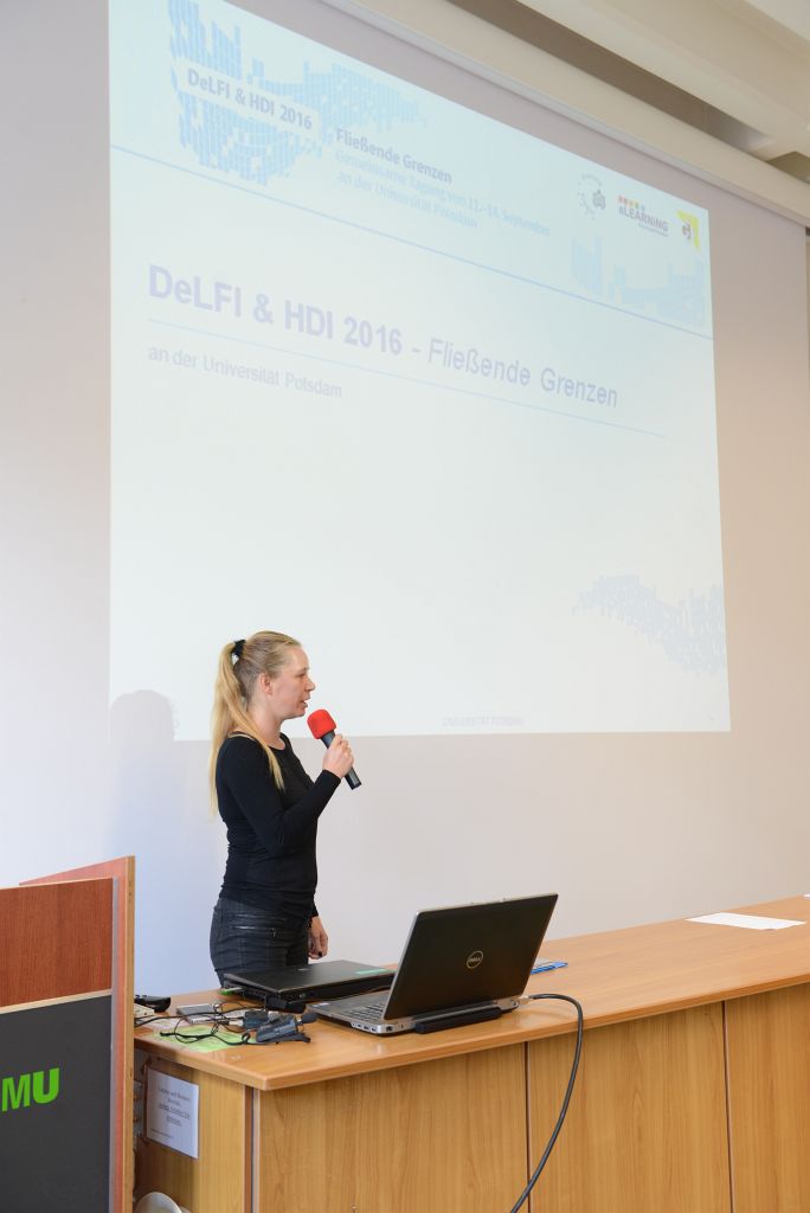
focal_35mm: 40
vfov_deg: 48.4
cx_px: 405
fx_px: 1348
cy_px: 606
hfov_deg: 33.4
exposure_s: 1/60
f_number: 4.5
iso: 1000
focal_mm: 40
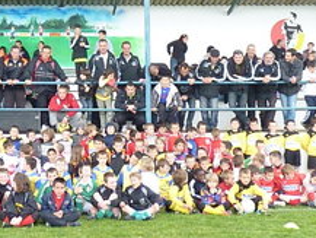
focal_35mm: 74
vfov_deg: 19.6
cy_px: 33
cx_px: 71
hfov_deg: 25.9
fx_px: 676
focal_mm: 6.6
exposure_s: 1/250
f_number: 5
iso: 800
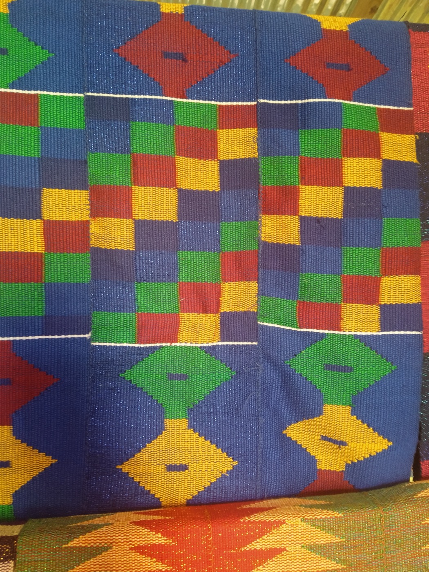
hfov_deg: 49.7
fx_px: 463
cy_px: 286
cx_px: 214
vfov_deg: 63.4
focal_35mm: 28
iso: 1155
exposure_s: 1/20
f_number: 2.2
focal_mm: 3.43
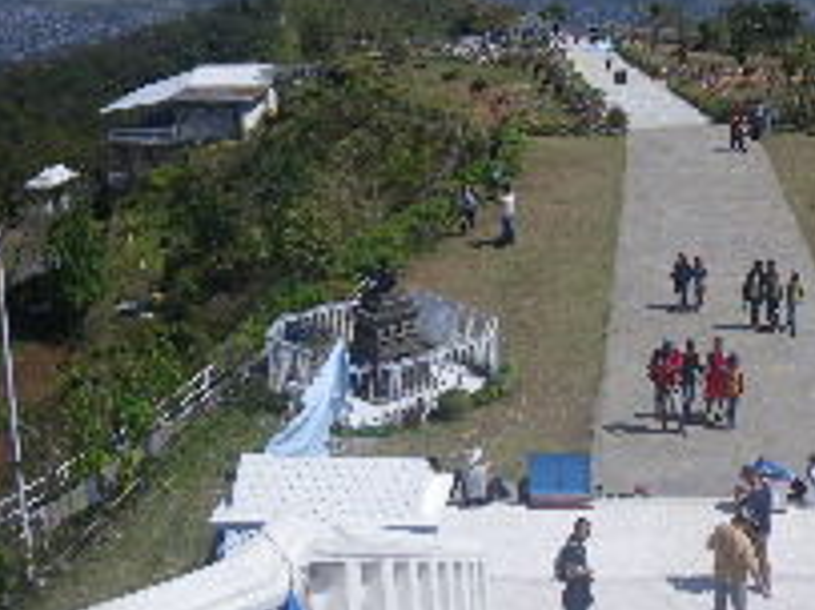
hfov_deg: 35.5
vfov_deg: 27.1
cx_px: 602
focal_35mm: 53
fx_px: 1247
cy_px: 140
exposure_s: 1/640
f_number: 4.2
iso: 50
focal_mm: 5
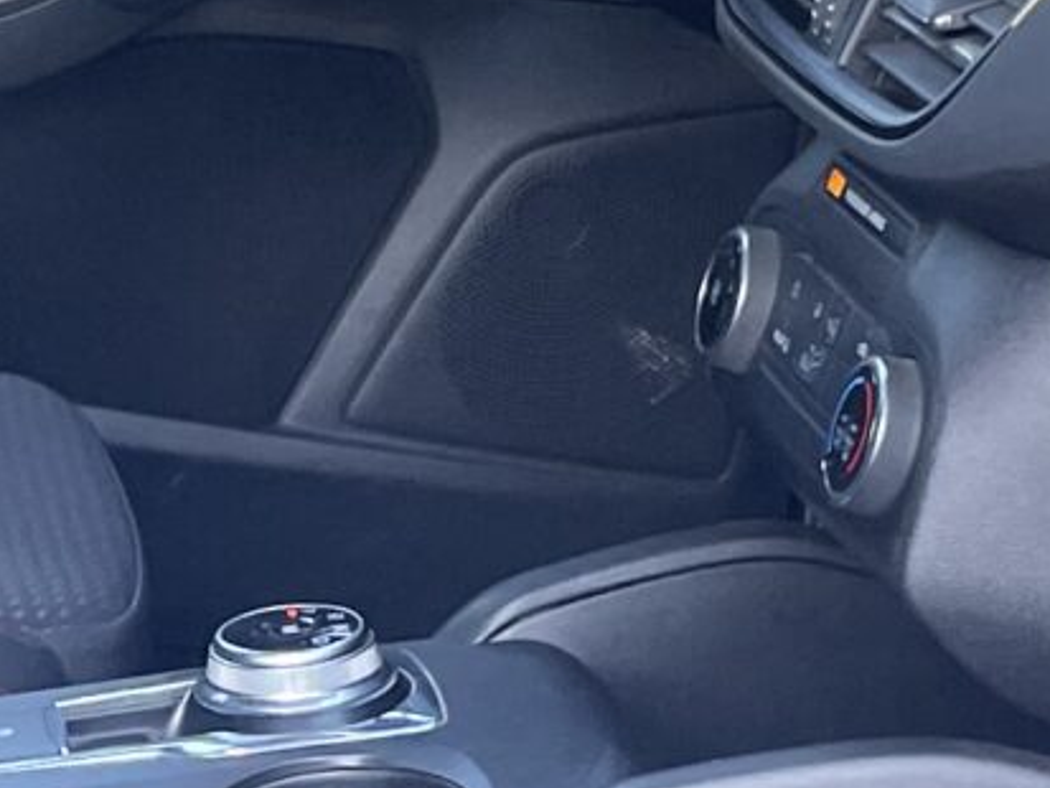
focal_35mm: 161
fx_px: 4885
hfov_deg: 12.2
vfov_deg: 9.2
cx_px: 61
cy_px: 585
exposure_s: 1/121
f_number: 1.6
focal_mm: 4.2
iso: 100
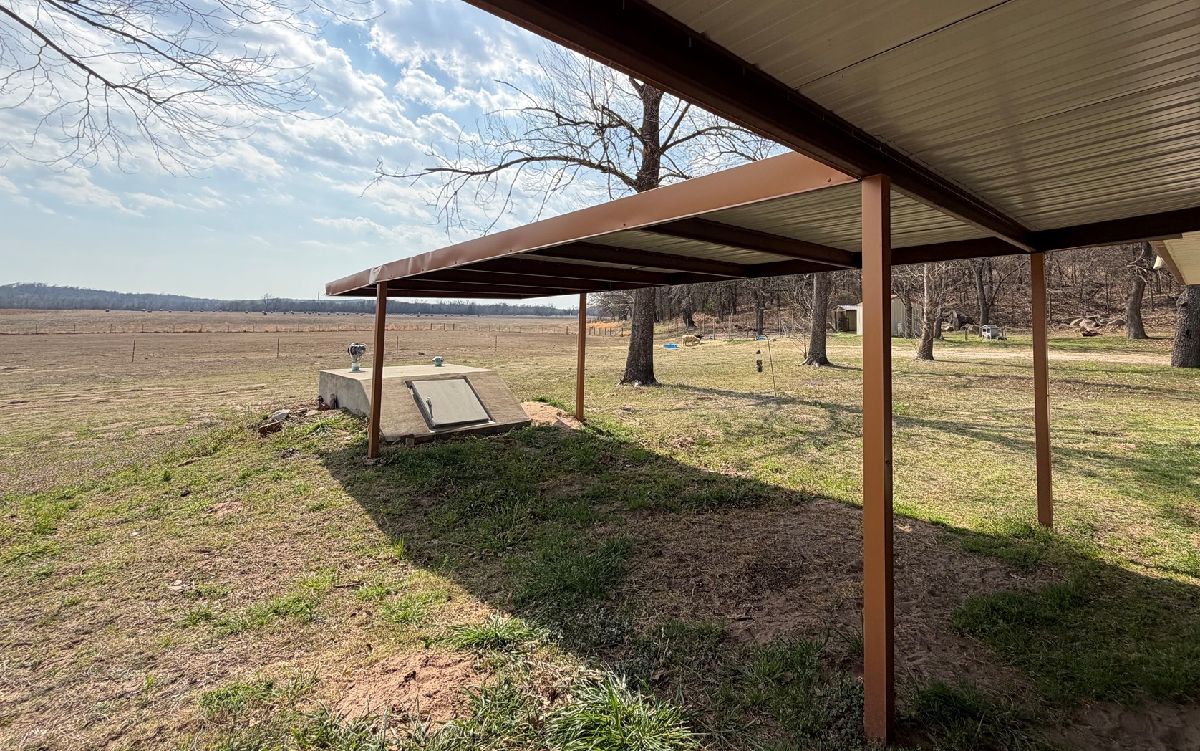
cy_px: 279
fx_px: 556
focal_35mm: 17
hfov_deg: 94.0
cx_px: 664
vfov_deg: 66.9
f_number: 2.2
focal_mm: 2.22
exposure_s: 1/1087
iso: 25
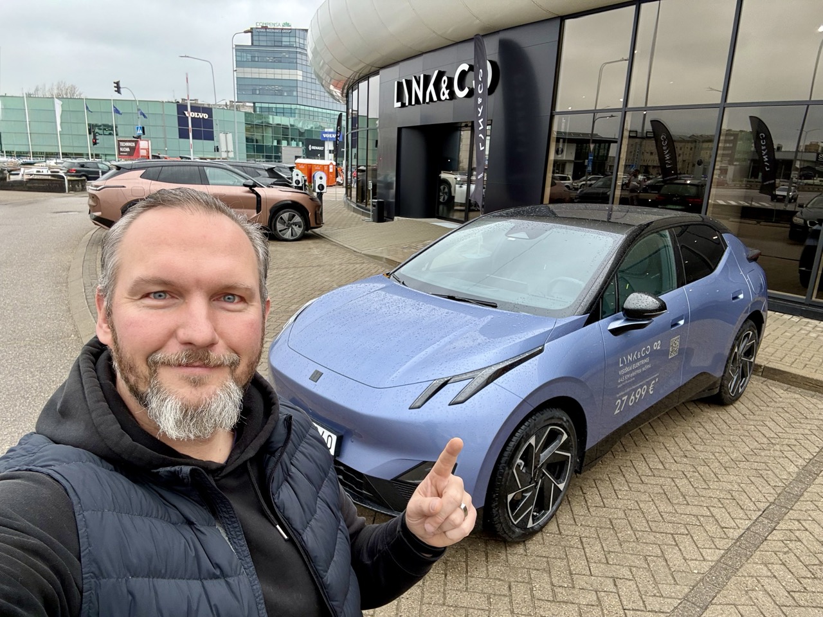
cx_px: 412
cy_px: 308
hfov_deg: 73.9
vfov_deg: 58.9
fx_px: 547
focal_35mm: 23
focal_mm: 2.69
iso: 25
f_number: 1.9
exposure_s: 1/122
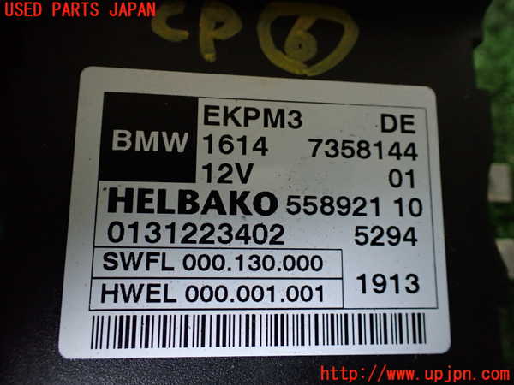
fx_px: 445
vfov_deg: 46.8
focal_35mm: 30
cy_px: 192
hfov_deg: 60.0
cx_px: 257
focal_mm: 5.4
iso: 800
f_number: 2.3
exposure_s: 1/40
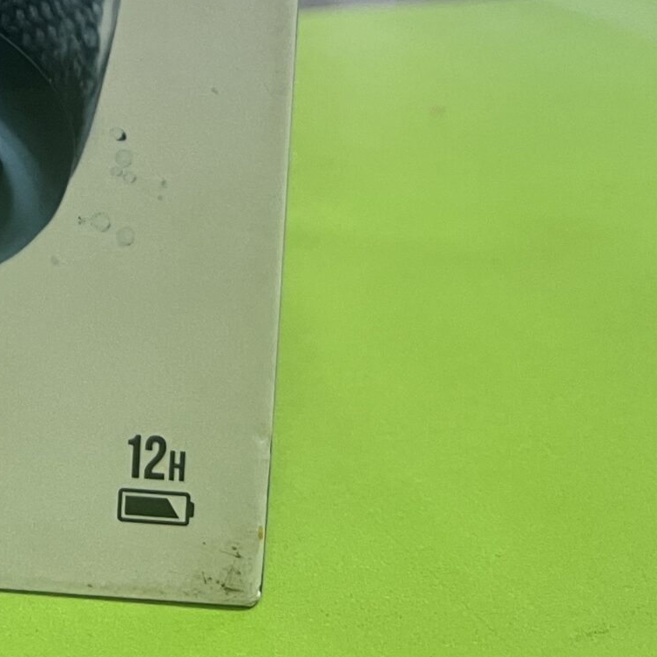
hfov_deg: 20.9
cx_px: -93
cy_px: -452
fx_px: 1675
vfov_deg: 18.4
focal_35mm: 78
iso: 125
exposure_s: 1/99
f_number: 1.5
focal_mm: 5.7
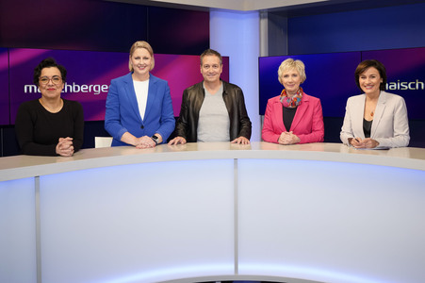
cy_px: 142
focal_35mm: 30
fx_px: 354
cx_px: 212
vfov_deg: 43.5
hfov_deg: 62.0
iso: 2000
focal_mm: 30
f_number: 5
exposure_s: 1/160
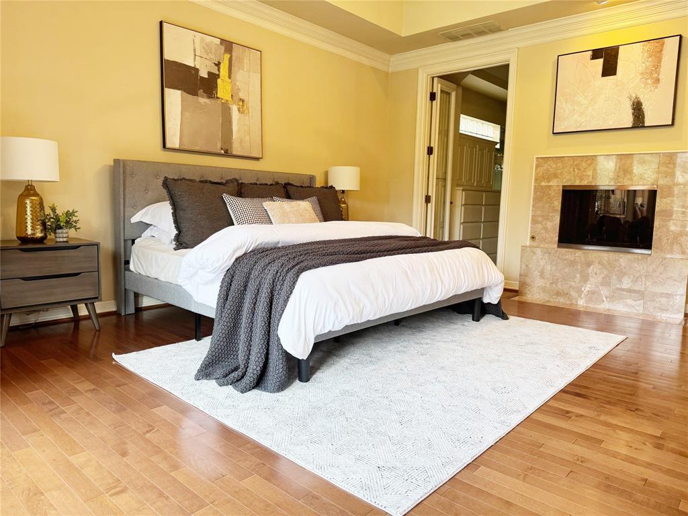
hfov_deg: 71.6
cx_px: 344
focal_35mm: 24
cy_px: 258
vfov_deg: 56.8
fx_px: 477
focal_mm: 6.76
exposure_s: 1/120
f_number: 1.78
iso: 160
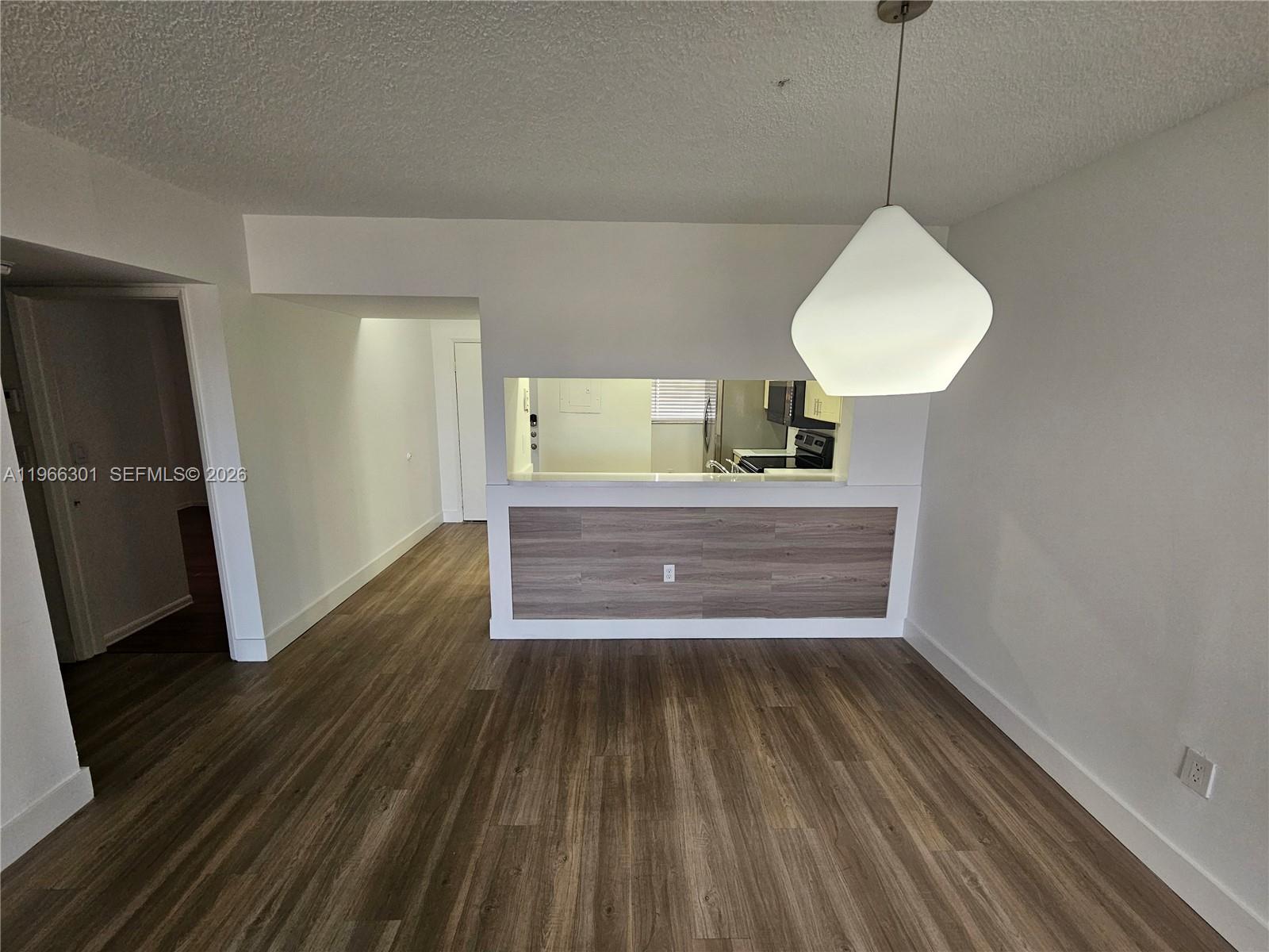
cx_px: 634
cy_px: 476
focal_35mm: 13
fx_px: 477
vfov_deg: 89.9
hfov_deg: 106.2
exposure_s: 1/60
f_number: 2.2
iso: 160
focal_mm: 2.2
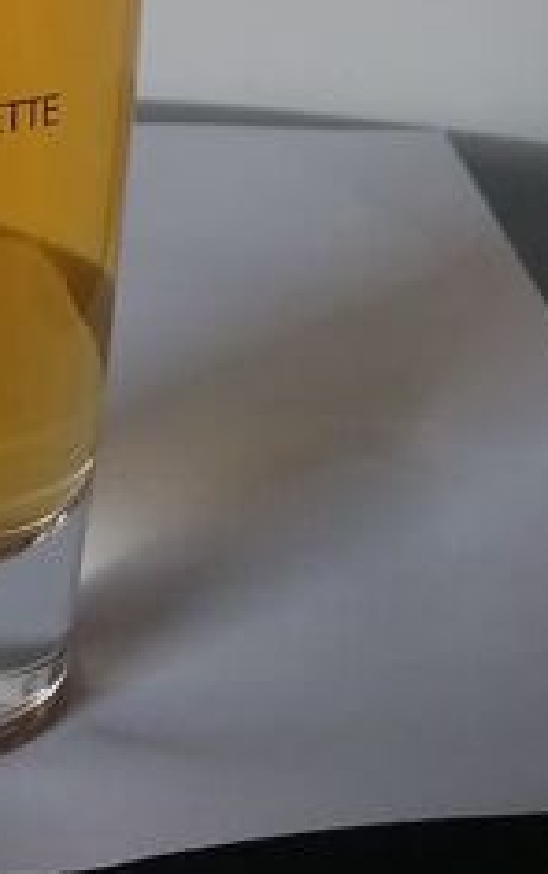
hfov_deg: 14.2
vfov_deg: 21.1
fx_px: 2122
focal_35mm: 89
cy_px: -267
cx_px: -141
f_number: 2.2
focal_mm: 3.3
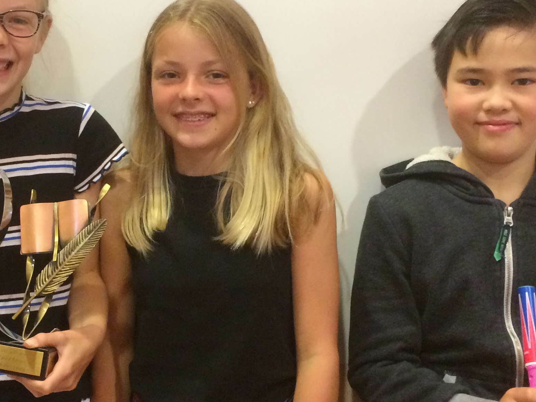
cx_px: 155
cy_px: 173
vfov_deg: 24.0
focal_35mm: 61
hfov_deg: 31.3
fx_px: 945
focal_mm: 4.15
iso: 320
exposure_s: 1/33
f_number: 2.2
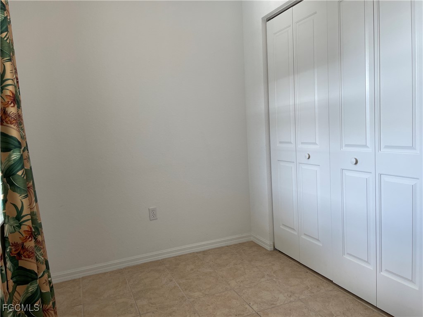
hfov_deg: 67.3
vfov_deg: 53.1
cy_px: 158
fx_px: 318
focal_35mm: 26
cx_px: 212
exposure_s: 1/120
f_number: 1.6
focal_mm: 4.2
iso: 50
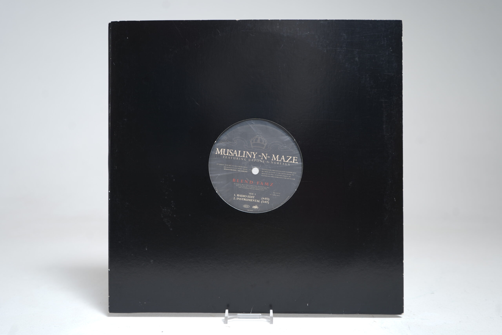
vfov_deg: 43.6
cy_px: 168
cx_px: 251
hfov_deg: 61.9
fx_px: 418
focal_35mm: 30
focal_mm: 30
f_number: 5
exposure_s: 1/2.5
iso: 64
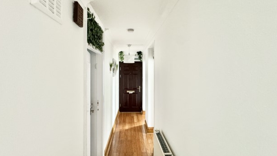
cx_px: 134
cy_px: 71
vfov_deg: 67.0
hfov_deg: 99.3
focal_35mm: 16
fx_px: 118
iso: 500
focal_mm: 2.22
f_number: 2.2
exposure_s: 1/60
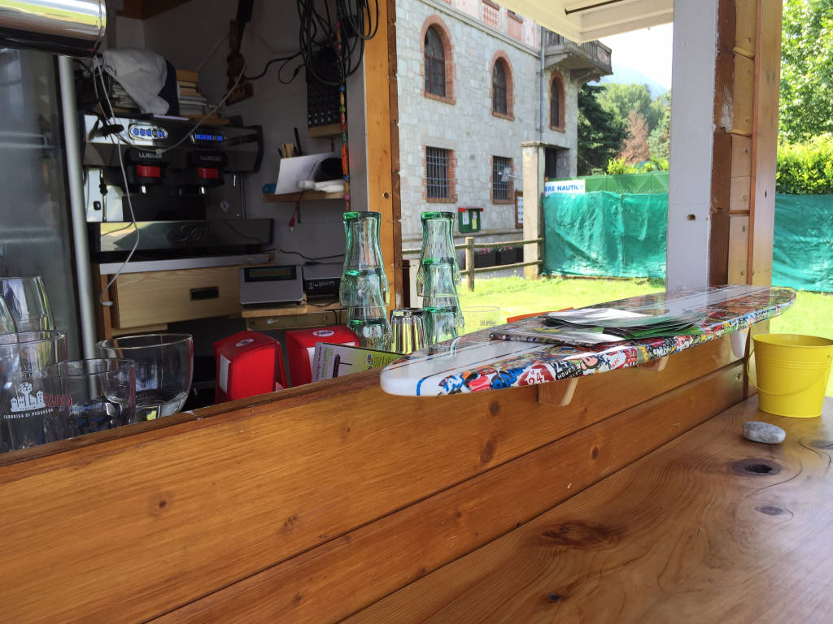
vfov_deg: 48.2
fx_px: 698
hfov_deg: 61.7
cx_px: 416
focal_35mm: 29
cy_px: 312
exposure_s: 1/260
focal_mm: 4.15
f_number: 2.2
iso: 32
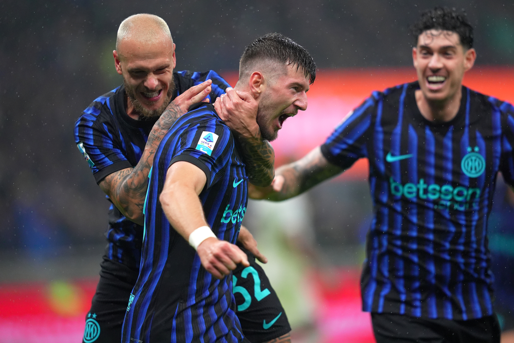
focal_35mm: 400
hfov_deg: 5.2
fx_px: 5710
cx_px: 257
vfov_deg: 3.4
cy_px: 172
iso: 3200
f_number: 2.8
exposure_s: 1/2500
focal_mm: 400
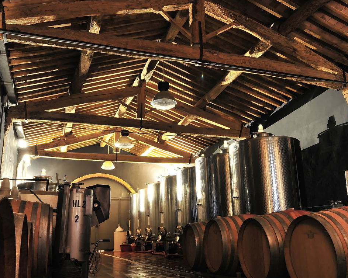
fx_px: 369
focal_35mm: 36
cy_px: 130
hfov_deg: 50.5
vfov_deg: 41.3
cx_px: 192
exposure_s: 25
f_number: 11
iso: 640
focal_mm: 15
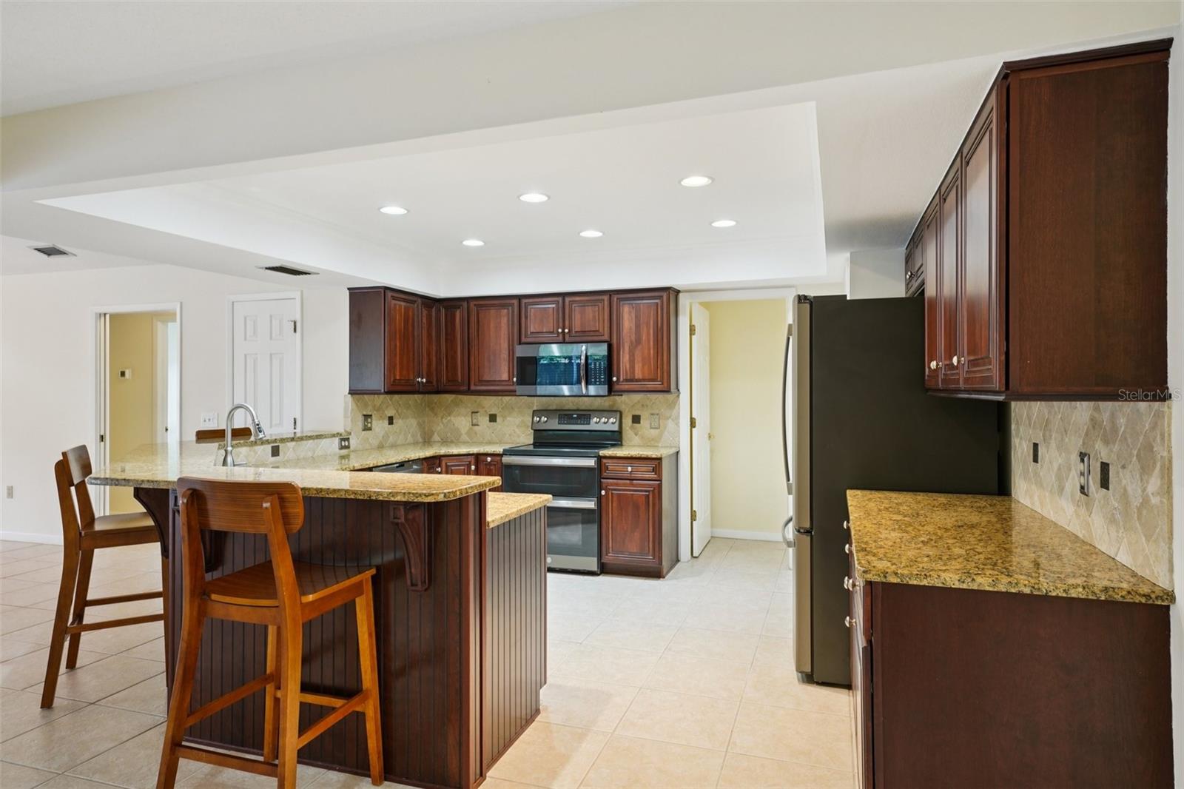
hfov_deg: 78.6
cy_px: 394
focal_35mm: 22
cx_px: 592
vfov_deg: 57.2
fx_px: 723
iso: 640
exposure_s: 1/20
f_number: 8
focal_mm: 22
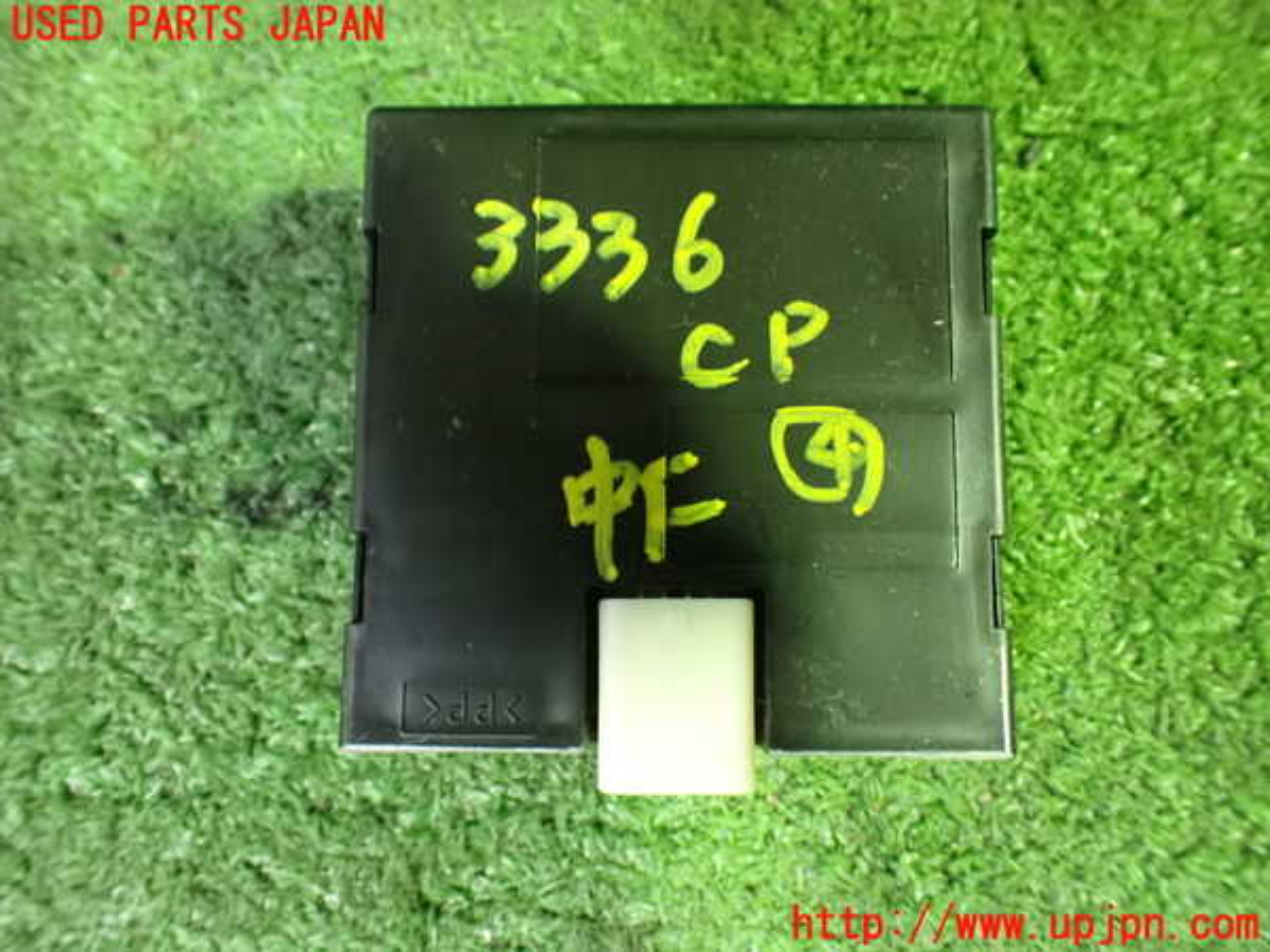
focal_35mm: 30
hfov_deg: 60.0
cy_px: 476
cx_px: 635
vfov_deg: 46.8
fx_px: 1101
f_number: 2.3
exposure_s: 1/30
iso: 1250
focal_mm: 5.4
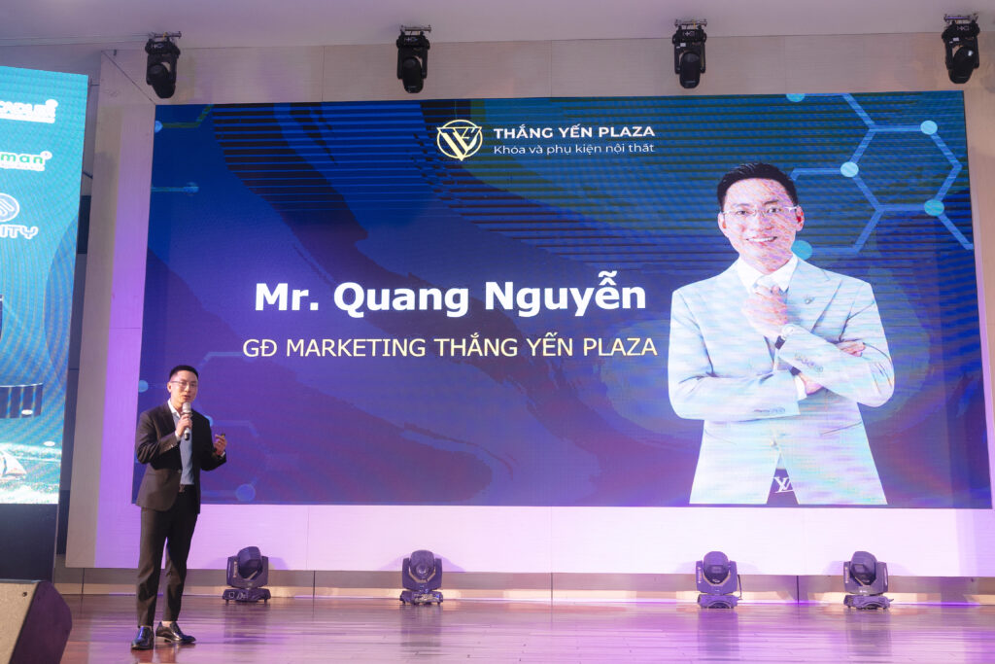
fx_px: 1078
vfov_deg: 34.2
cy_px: 332
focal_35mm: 39
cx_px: 498
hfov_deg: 49.5
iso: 500
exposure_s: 1/125
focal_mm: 26.3
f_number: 2.8
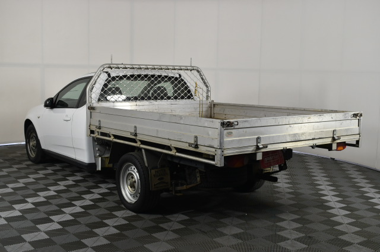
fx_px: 458
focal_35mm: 44
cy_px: 126
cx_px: 190
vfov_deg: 30.7
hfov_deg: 45.0
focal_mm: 29
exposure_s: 1/160
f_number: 6.3
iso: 400
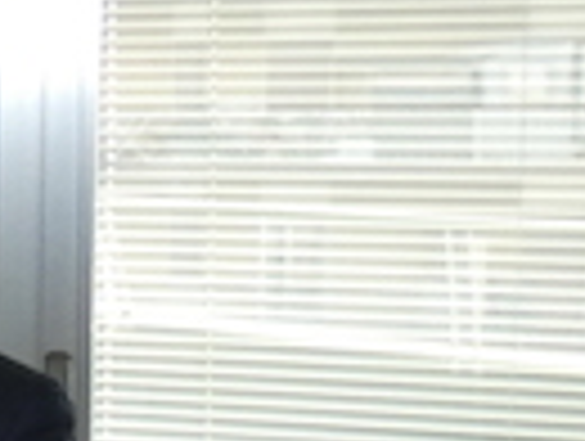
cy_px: 171
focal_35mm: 100
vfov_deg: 14.8
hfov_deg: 14.5
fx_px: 1693
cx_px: -734
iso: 250
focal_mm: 3.6
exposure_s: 1/60
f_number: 2.8
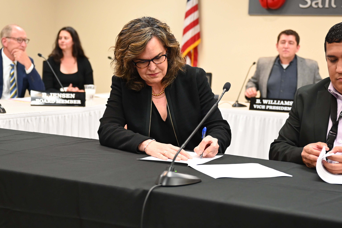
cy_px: 114
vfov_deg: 22.3
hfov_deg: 32.9
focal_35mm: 61
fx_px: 579
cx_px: 171
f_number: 2.8
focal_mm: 41
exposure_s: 1/125
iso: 2200
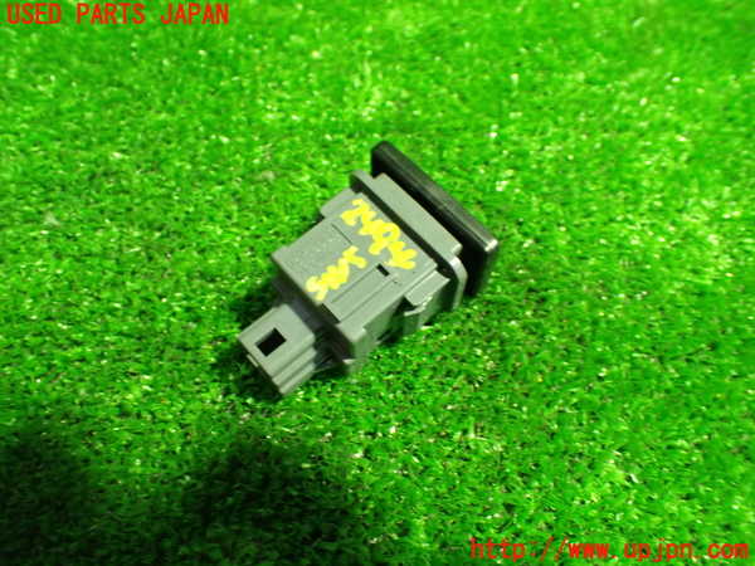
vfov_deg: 46.8
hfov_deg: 60.0
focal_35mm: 30
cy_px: 283
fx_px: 654
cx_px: 378
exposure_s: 1/40
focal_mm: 5.4
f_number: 2.3
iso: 800
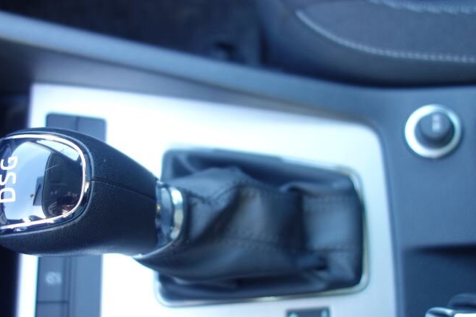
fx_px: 582
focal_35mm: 44
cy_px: 204
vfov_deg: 30.4
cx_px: 219
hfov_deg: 44.5
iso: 200
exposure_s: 1/30
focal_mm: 10.4
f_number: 1.8
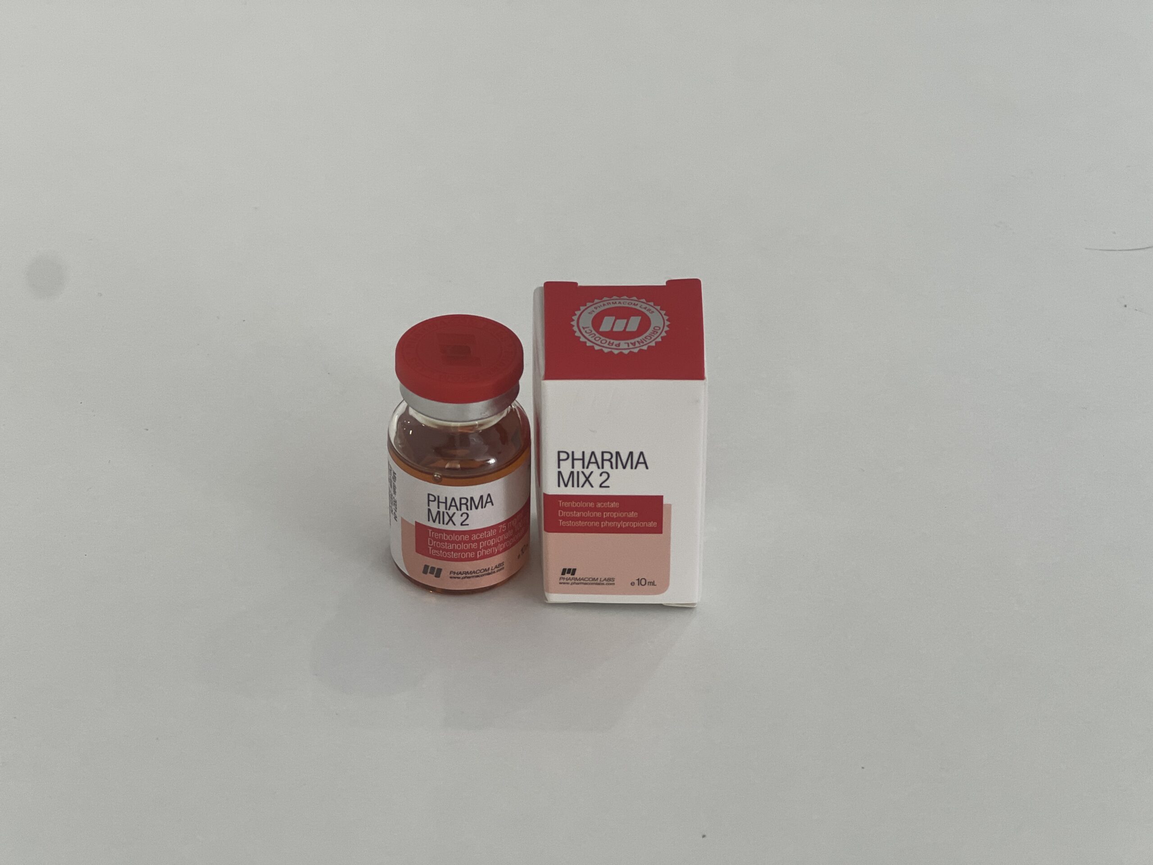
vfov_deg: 19.1
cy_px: 432
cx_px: 576
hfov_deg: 25.3
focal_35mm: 77
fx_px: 2565
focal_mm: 9
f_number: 2.8
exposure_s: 1/121
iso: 64
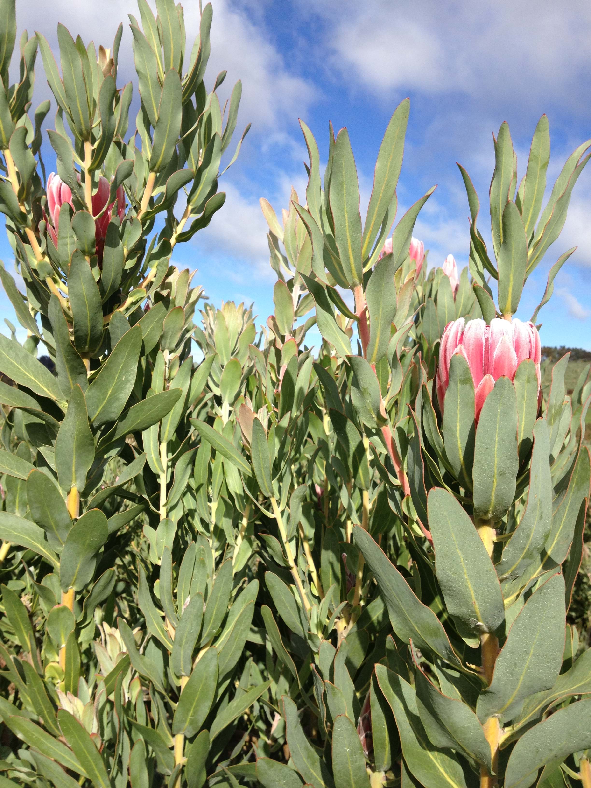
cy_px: 394
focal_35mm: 35
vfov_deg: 52.6
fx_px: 797
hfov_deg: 40.7
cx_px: 296
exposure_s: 1/1577
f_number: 2.4
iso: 50
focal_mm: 4.28
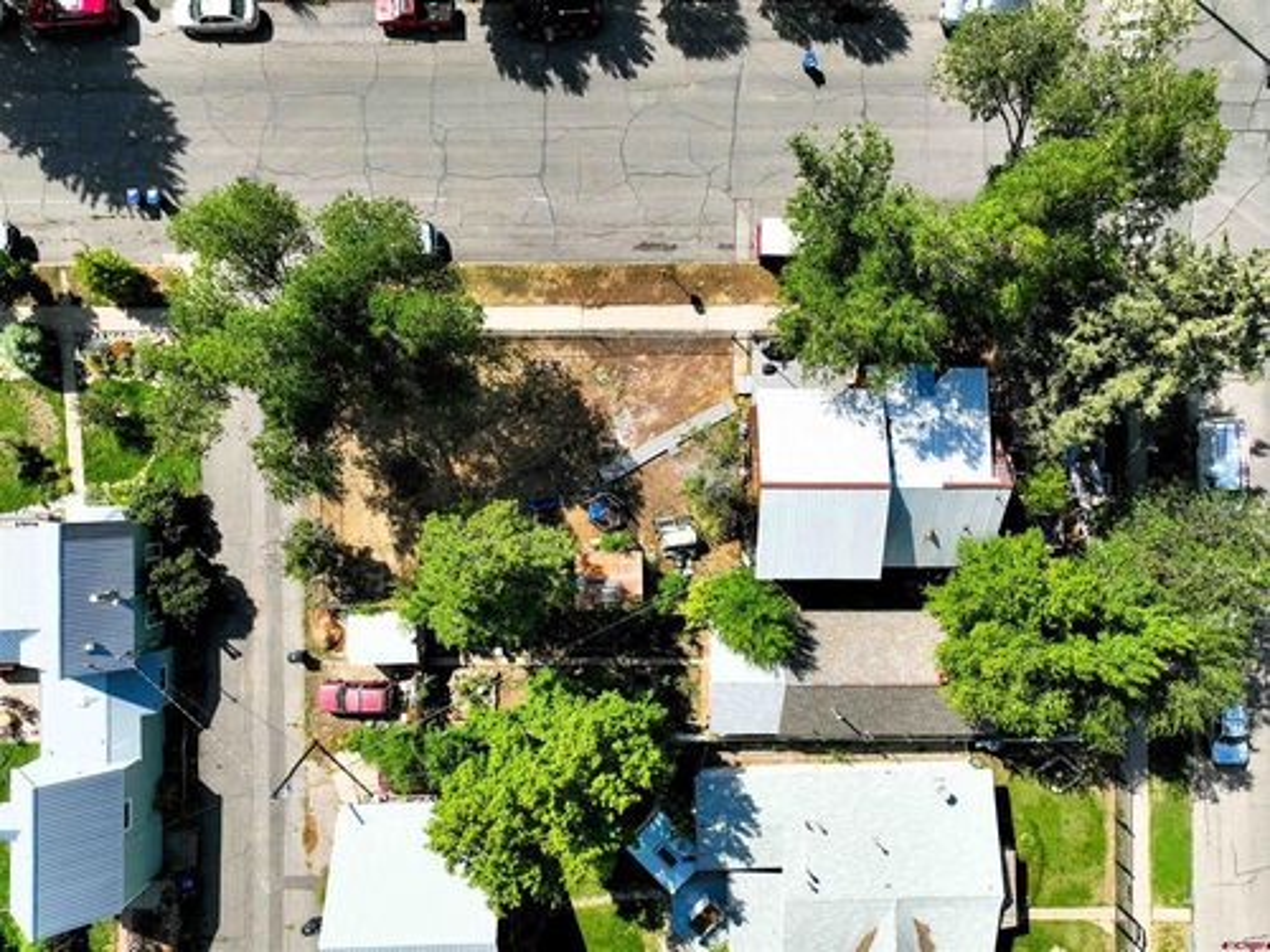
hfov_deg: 71.6
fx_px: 881
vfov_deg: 56.8
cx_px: 635
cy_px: 476
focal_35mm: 24
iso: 120
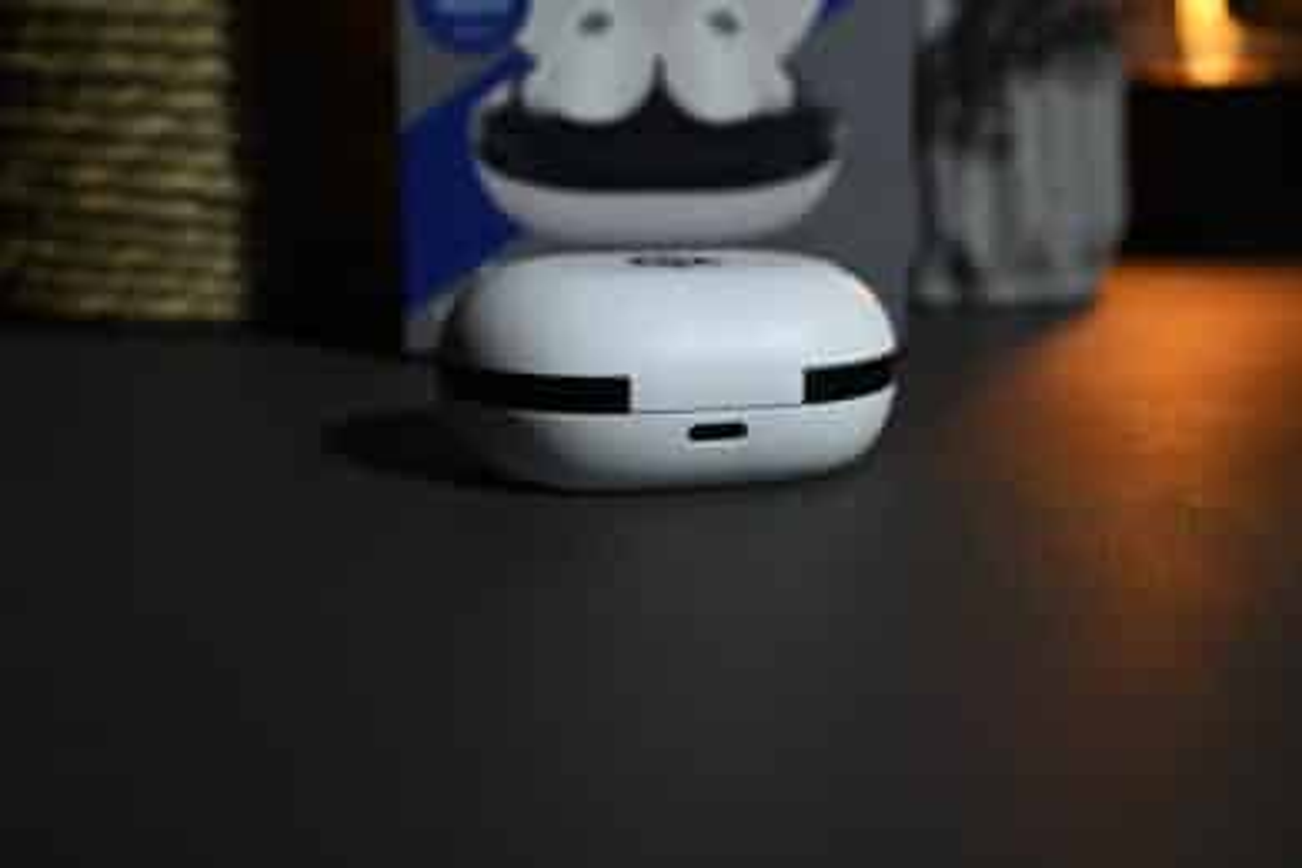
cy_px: 434
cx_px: 651
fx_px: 1772
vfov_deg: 27.5
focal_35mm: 49
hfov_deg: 40.3
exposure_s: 1/60
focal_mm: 49
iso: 320
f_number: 7.1
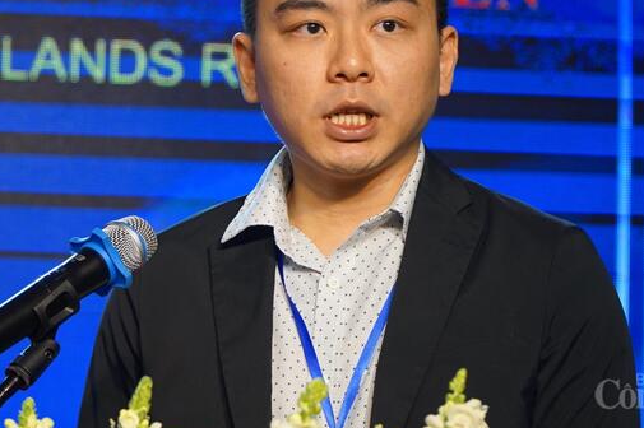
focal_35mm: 214
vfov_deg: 6.4
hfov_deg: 9.6
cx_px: 306
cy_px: 105
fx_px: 3826
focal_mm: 90
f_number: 4
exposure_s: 1/160
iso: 250
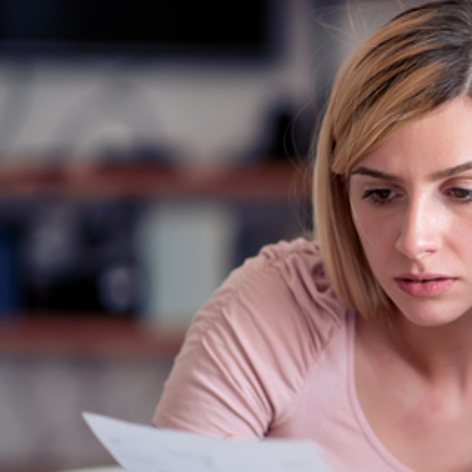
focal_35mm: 201
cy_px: 322
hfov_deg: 8.6
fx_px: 3101
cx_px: 619
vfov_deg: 8.7
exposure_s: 1/320
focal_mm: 85
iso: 100
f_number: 1.8
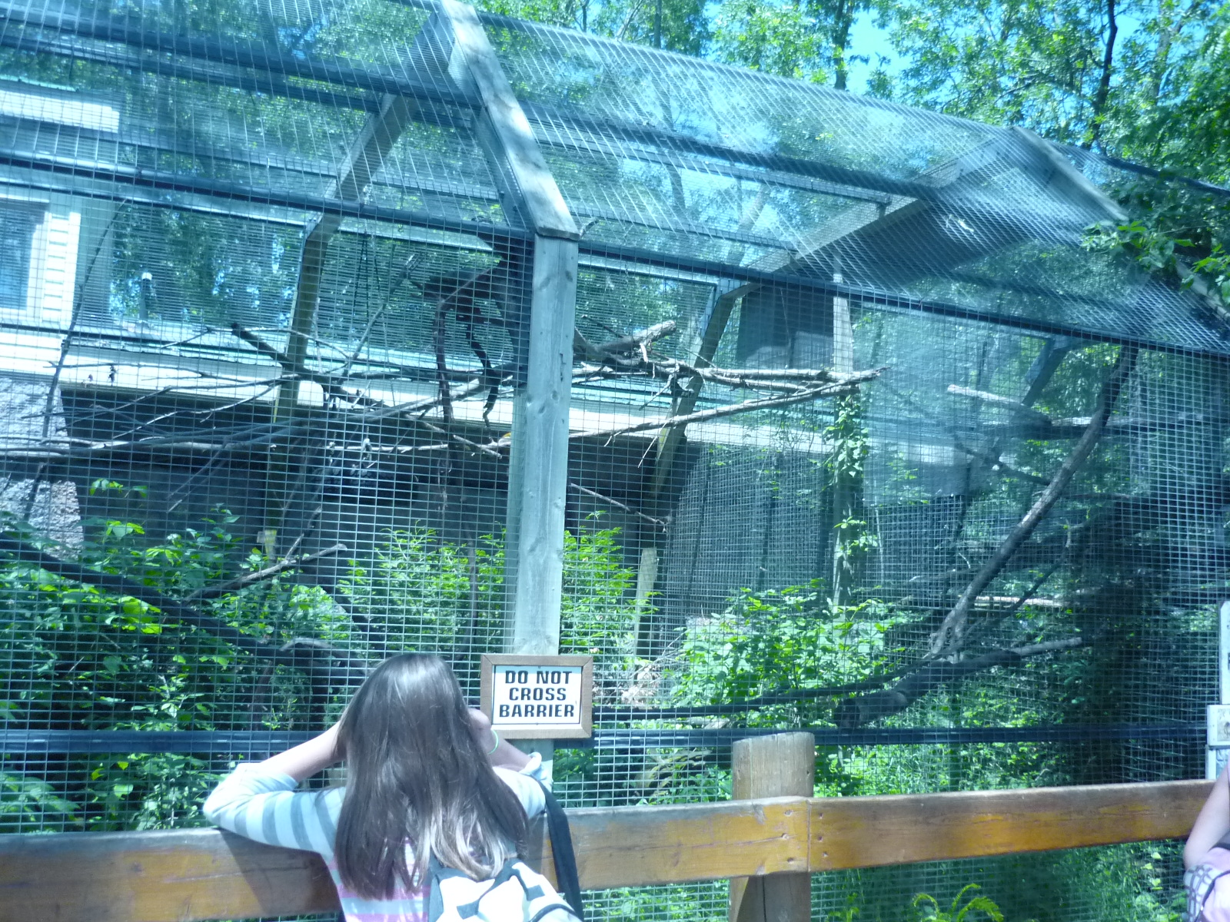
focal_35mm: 33
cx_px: 615
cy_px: 461
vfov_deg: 42.9
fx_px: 1173
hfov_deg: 55.4
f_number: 8
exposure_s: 1/160
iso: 400
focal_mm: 5.5
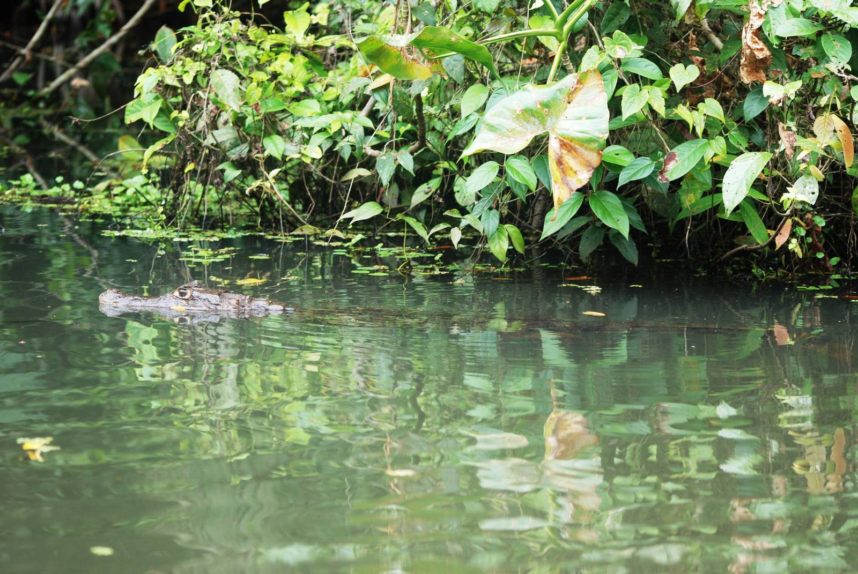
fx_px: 3078
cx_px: 429
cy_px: 287
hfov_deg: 15.9
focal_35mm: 129
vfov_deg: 10.7
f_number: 4
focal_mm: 86
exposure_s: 1/160
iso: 400
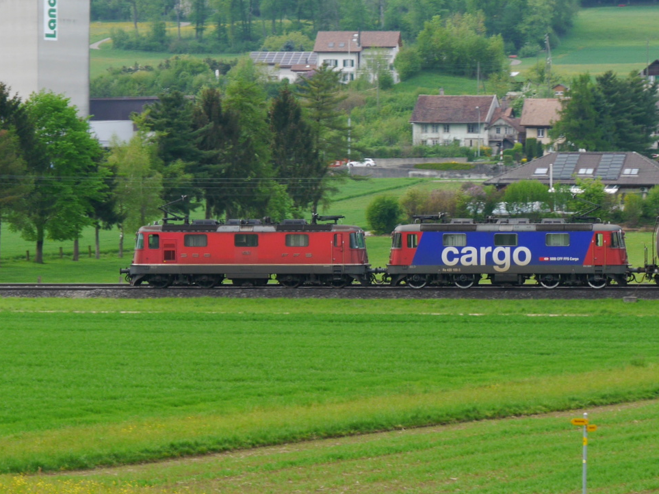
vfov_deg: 15.4
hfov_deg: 20.4
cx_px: 340
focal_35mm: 96
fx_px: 1827
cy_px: 240
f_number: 6.3
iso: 160
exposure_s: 1/160
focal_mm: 42
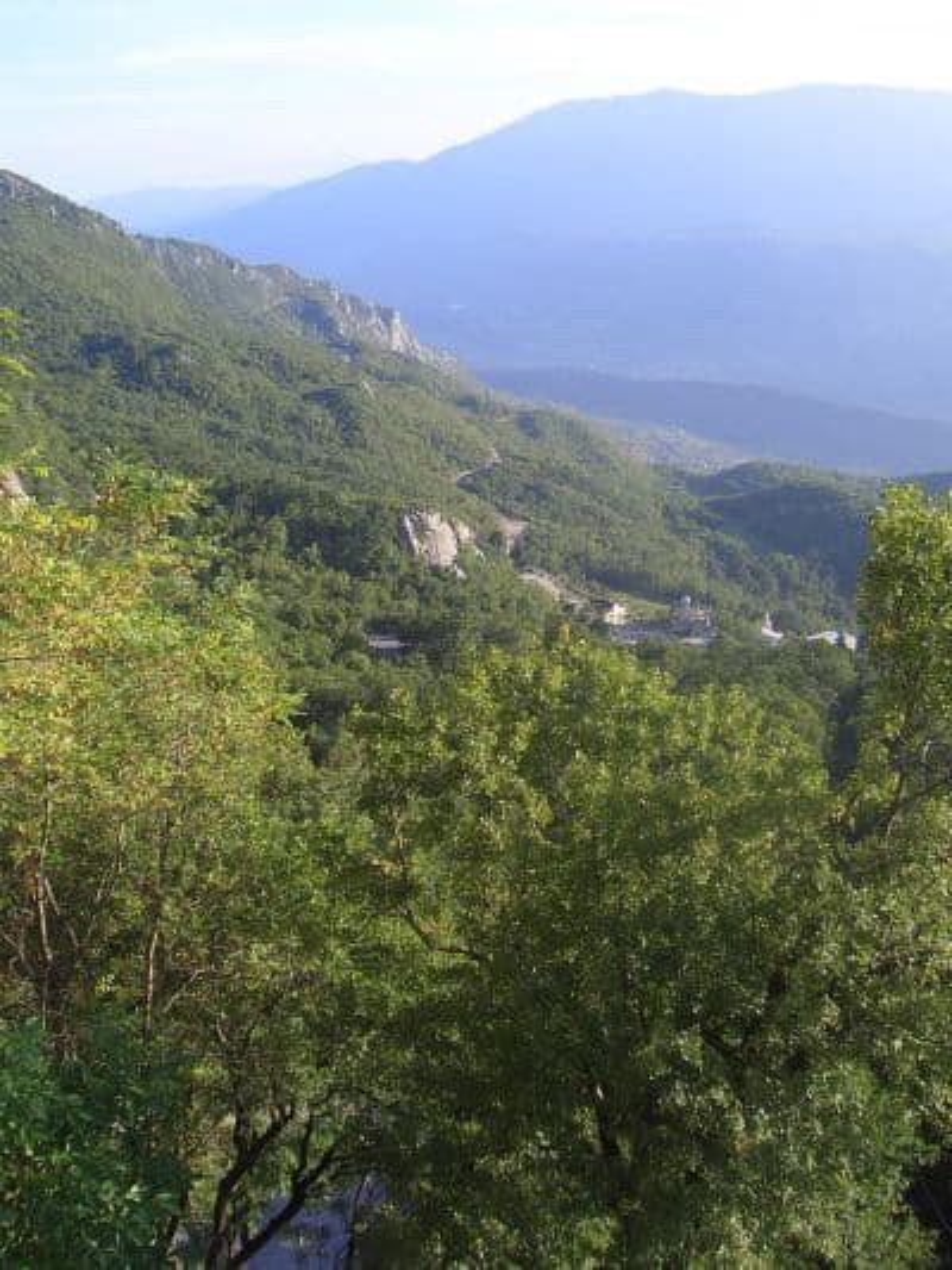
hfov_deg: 36.8
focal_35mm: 39
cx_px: 476
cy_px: 635
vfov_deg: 47.9
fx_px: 1430
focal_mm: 8
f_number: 4.8
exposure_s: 1/125
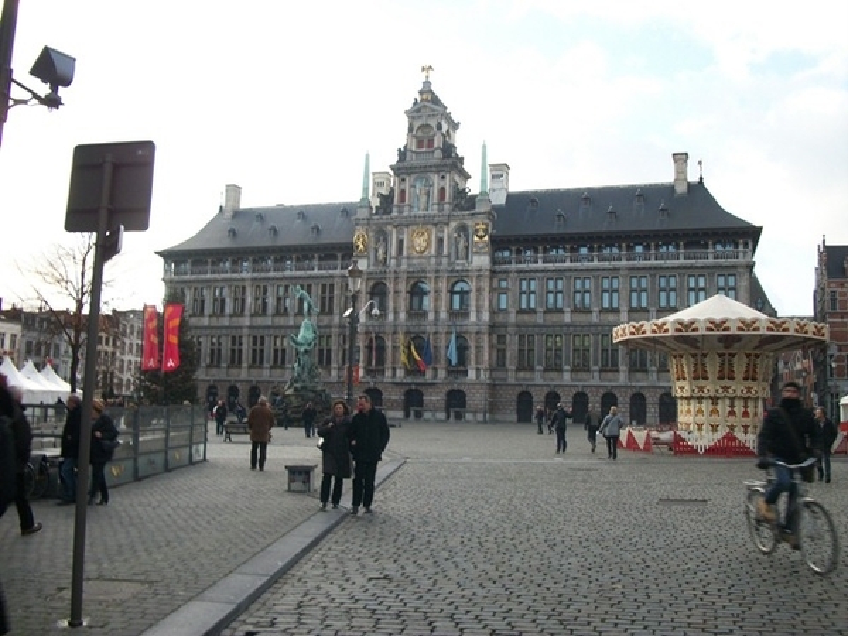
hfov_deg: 56.8
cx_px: 424
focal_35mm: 32
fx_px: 784
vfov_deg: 44.2
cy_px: 318
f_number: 8.8
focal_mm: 5.7
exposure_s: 1/25
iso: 80
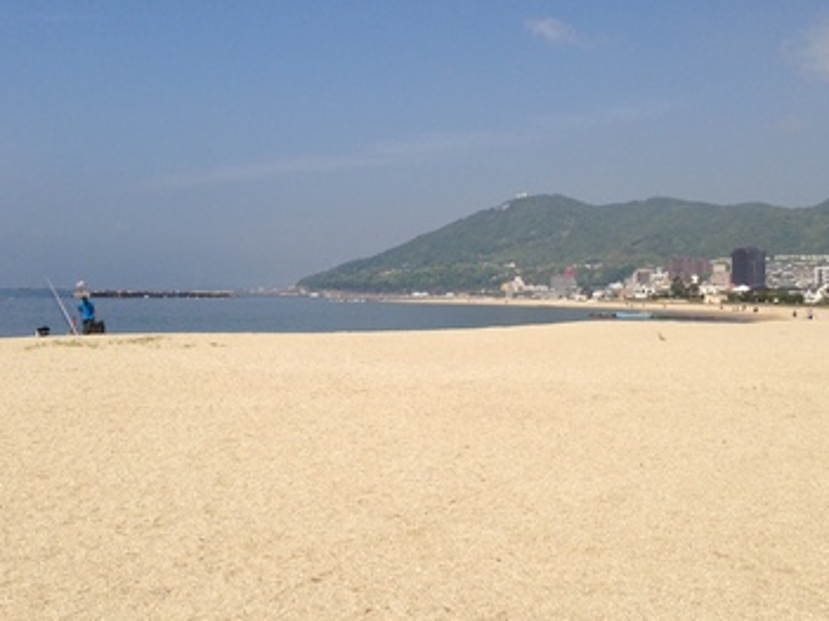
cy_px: 204
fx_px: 1125
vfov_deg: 30.6
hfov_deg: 40.4
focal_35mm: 47
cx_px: 416
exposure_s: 1/2584
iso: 50
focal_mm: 4.13
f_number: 2.4
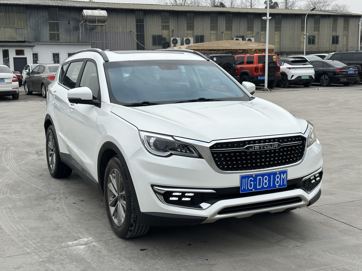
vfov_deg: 30.3
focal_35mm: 48
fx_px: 502
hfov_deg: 39.7
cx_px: 181
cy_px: 136
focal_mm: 6.86
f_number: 1.78
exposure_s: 1/1848
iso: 64
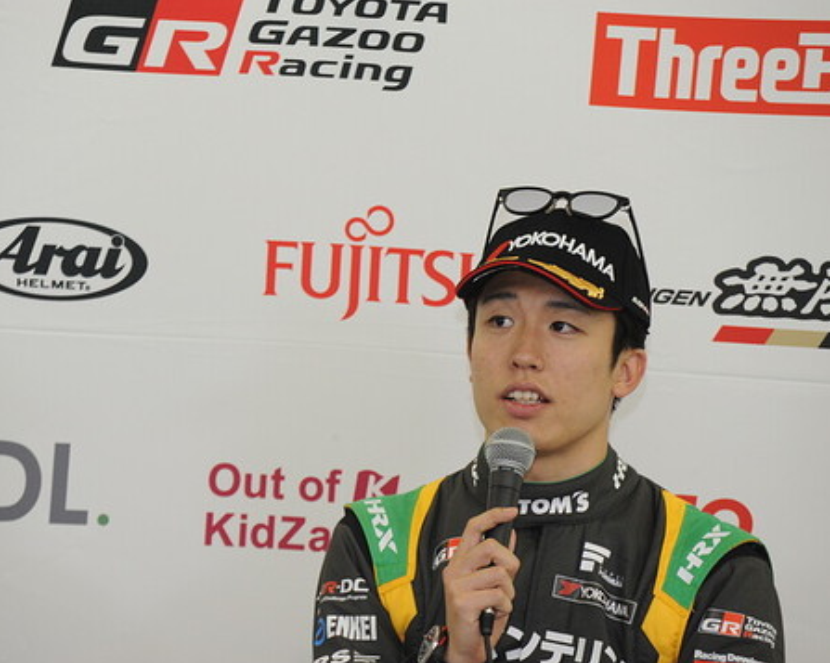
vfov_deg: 6.8
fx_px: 5573
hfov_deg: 8.5
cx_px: 377
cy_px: 331
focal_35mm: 227
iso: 1600
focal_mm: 200
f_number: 8
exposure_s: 1/125
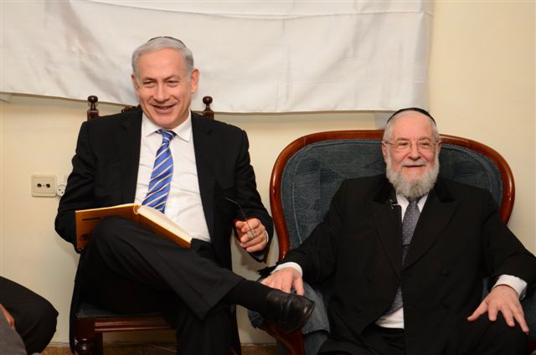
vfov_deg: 20.1
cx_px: 268
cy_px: 178
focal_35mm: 68
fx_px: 1003
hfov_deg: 29.9
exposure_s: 1/50
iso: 800
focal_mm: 45
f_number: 5.6
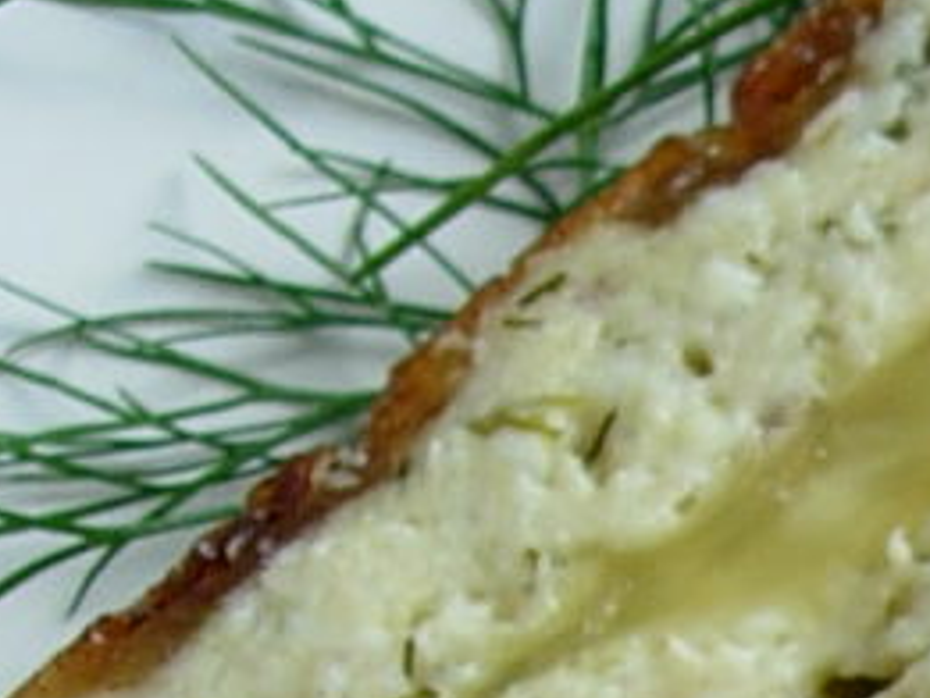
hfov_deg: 7.9
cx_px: 2138
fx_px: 6263
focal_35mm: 233
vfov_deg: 6.1
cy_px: 1802
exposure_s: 1/58.6
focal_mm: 7.8
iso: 64
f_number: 2.8
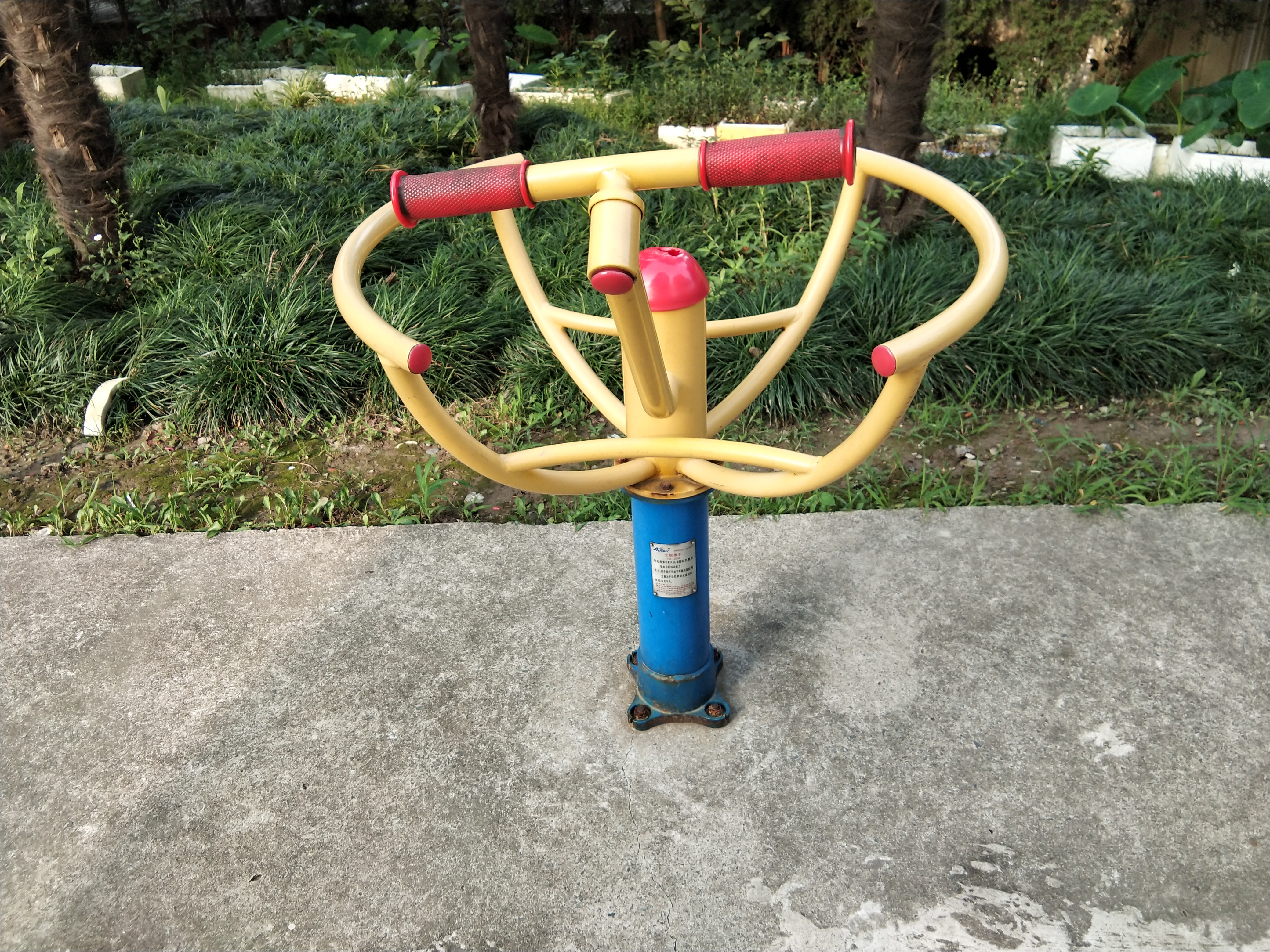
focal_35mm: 31
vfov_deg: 45.4
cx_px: 635
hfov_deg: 58.4
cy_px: 476
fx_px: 1137
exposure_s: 1/153
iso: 50
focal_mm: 3.69
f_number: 2.2
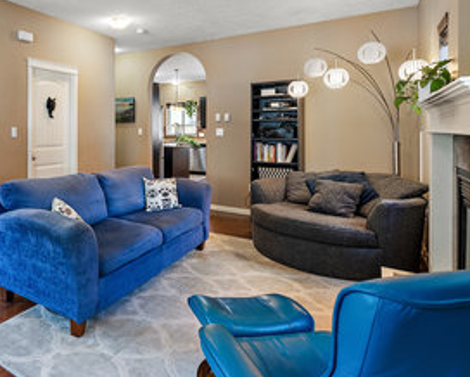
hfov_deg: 65.5
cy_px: 135
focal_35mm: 24
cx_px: 111
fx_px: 334
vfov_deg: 57.9
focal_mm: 16
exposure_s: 1/2
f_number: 7.1
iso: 320
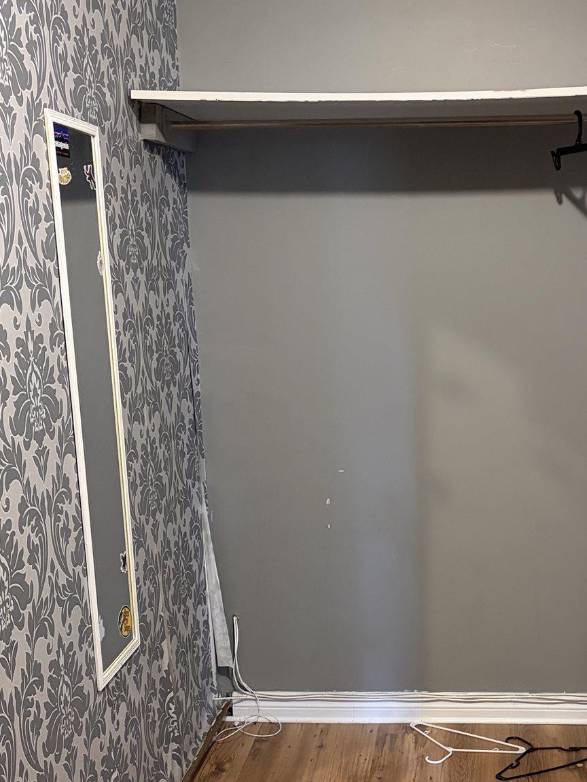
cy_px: 523
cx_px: 419
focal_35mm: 52
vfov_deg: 36.4
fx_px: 1176
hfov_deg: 27.7
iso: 500
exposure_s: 1/40
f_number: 1.6
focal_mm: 5.96
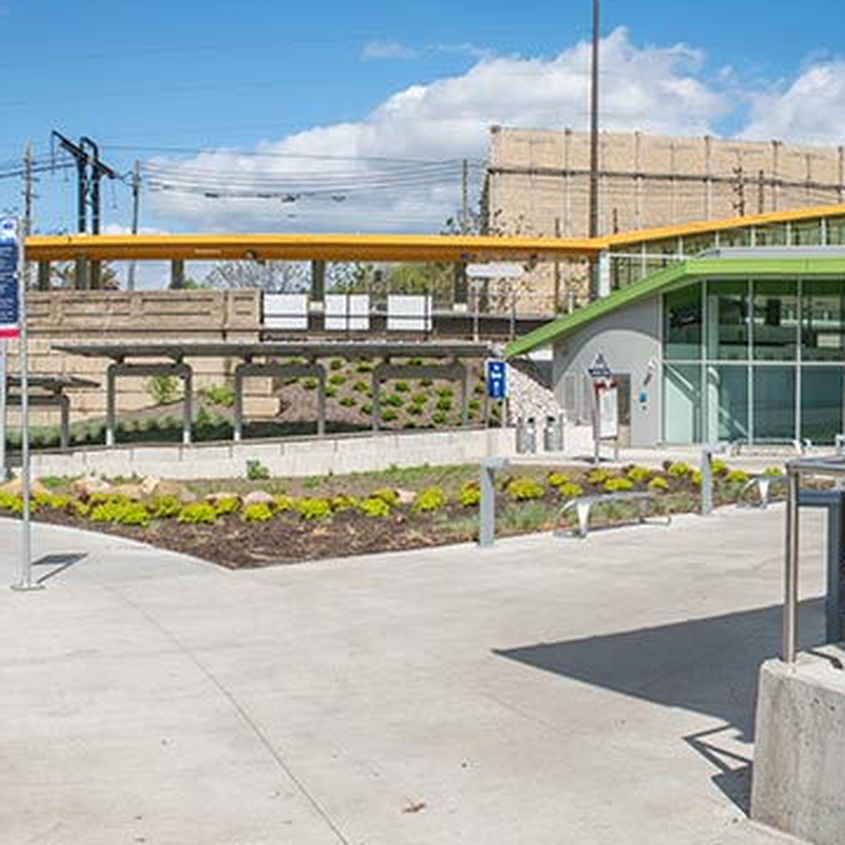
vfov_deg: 49.7
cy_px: 404
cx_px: 541
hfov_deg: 49.1
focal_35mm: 33
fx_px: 911
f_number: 22
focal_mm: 24
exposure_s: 1/180
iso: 400
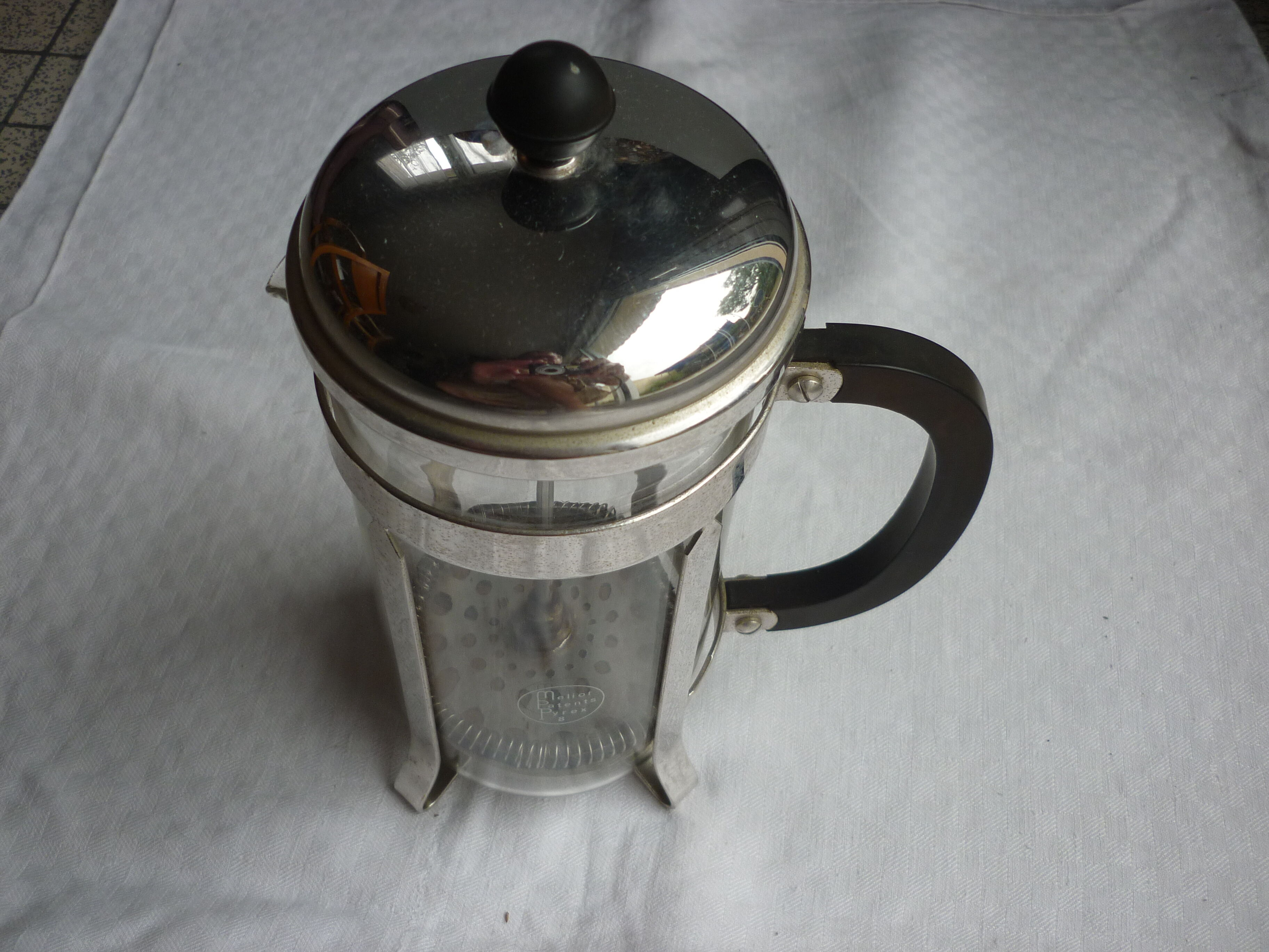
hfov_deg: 55.4
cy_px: 476
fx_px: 1210
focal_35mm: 33
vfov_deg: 42.9
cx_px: 634
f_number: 2.8
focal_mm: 5.5
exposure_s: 1/100
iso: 80
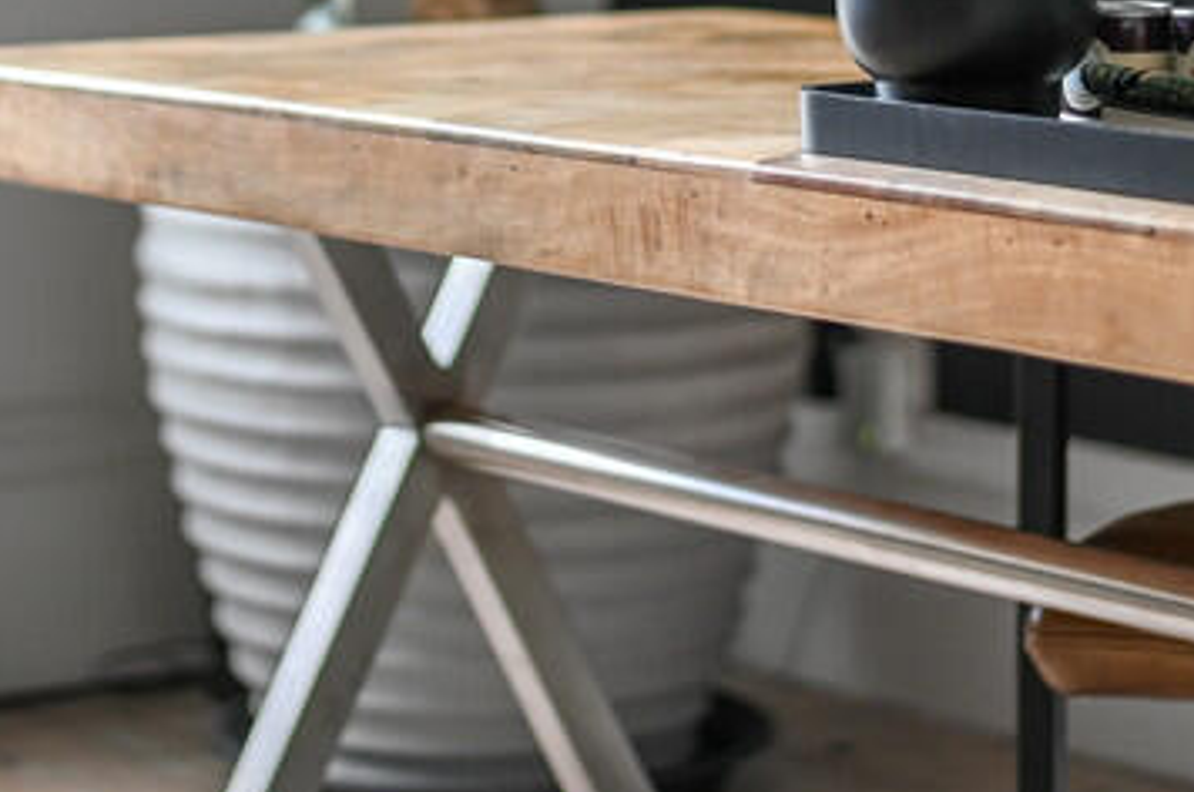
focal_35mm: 144
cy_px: -243
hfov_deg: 14.3
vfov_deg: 9.3
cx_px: 506
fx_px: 4767
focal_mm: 50
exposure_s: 1/40
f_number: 1.8
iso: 400
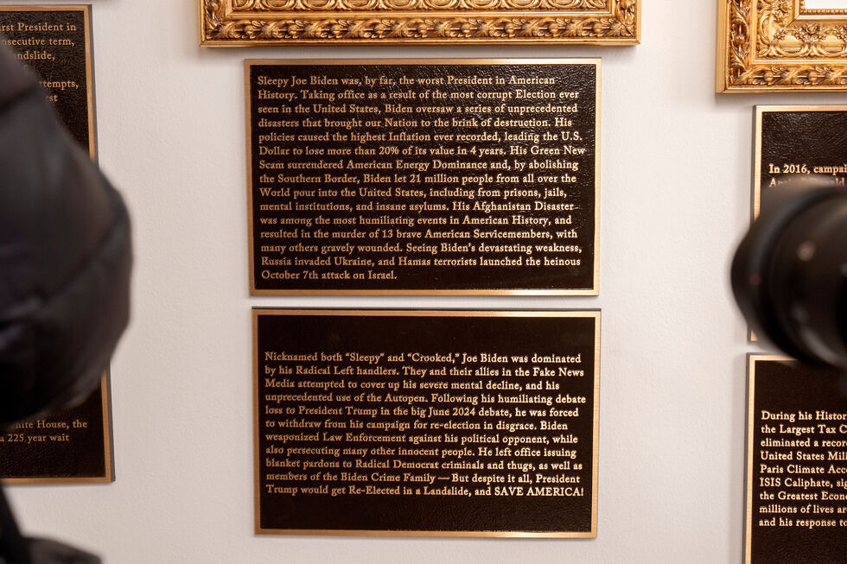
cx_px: 424
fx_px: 1364
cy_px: 282
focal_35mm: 58
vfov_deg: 23.4
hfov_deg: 34.5
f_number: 5
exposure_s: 1/320
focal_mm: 58
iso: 2000
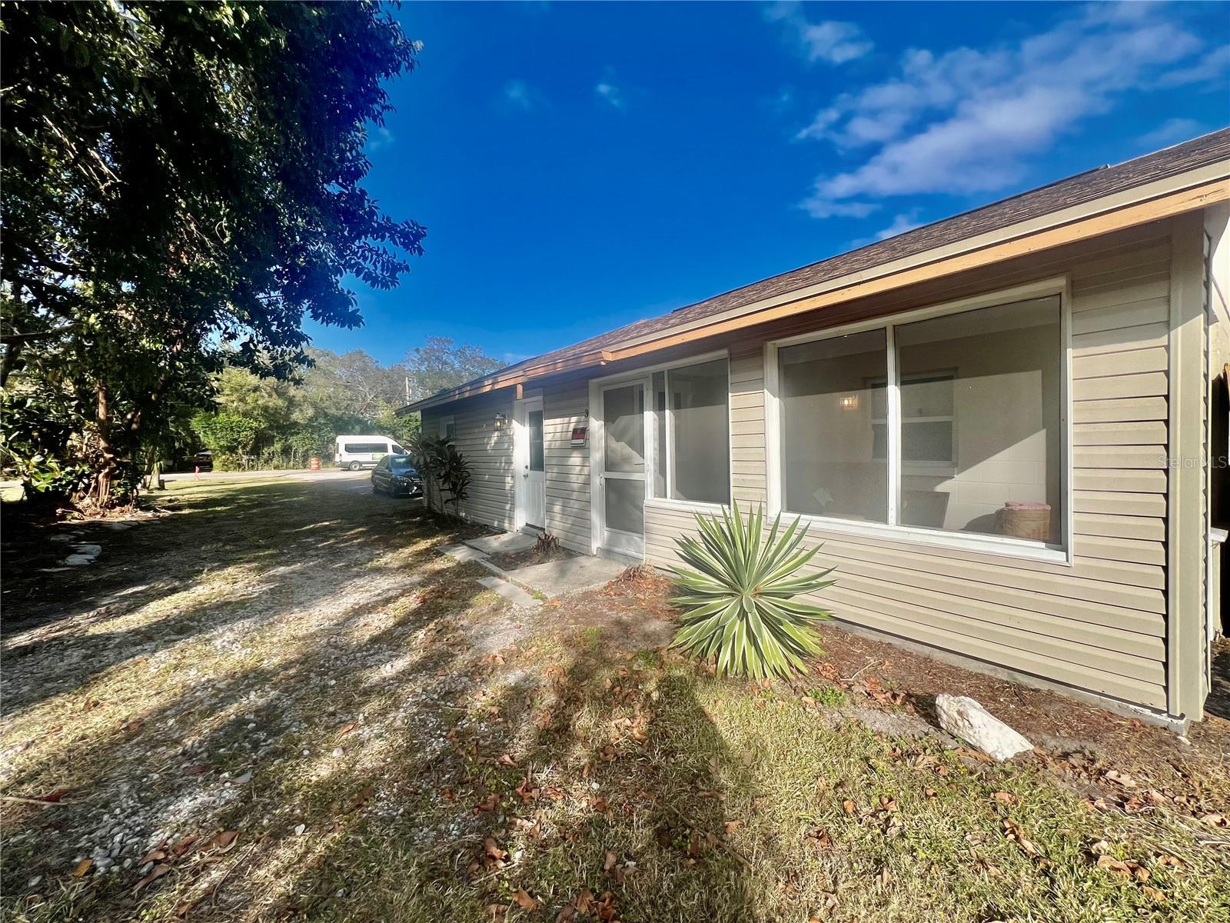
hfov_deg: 106.2
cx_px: 615
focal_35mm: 13
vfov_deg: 89.9
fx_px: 462
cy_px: 462
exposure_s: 1/1815
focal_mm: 1.57
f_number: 1.8
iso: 32
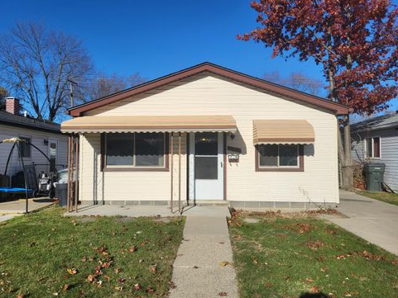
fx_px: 311
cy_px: 153
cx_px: 197
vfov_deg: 51.4
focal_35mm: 27
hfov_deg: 65.3
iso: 40
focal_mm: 5.4
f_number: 1.8
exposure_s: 1/5089
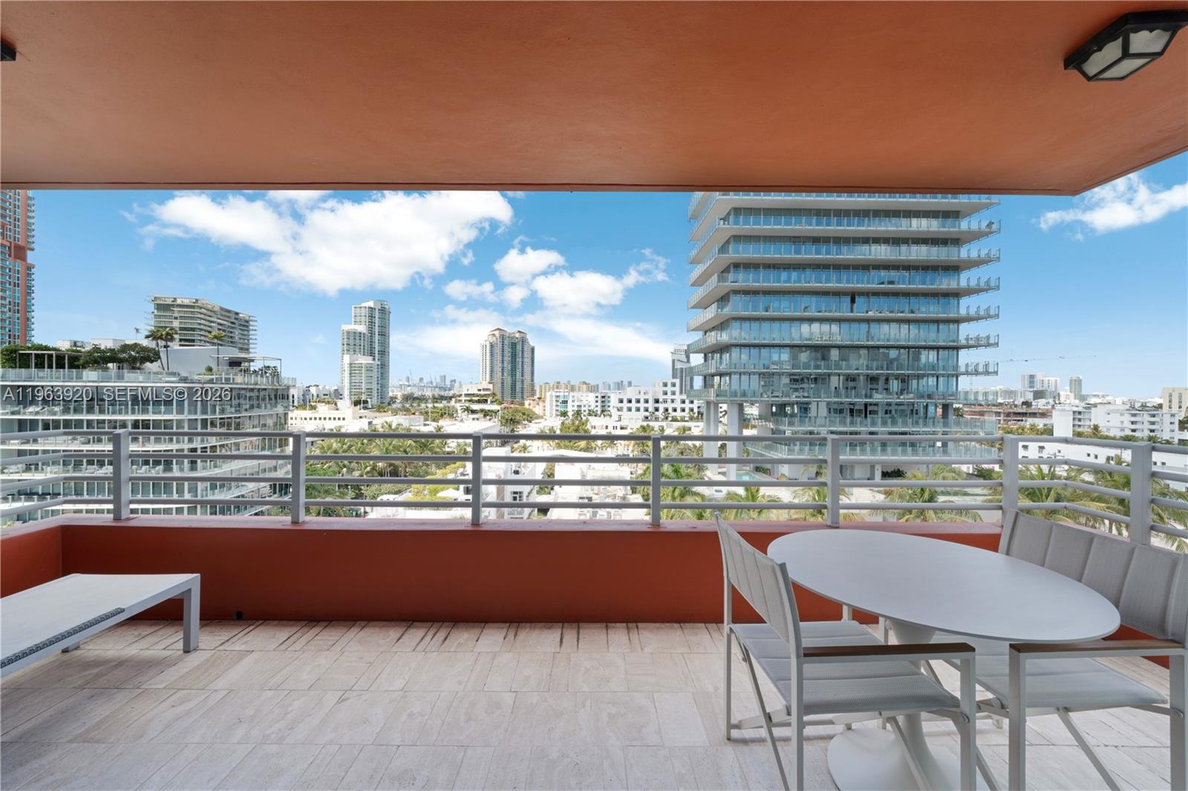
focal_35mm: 13
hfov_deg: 108.3
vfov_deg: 85.4
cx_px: 594
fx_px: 429
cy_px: 396
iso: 100
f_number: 14
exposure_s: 1/6
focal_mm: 13
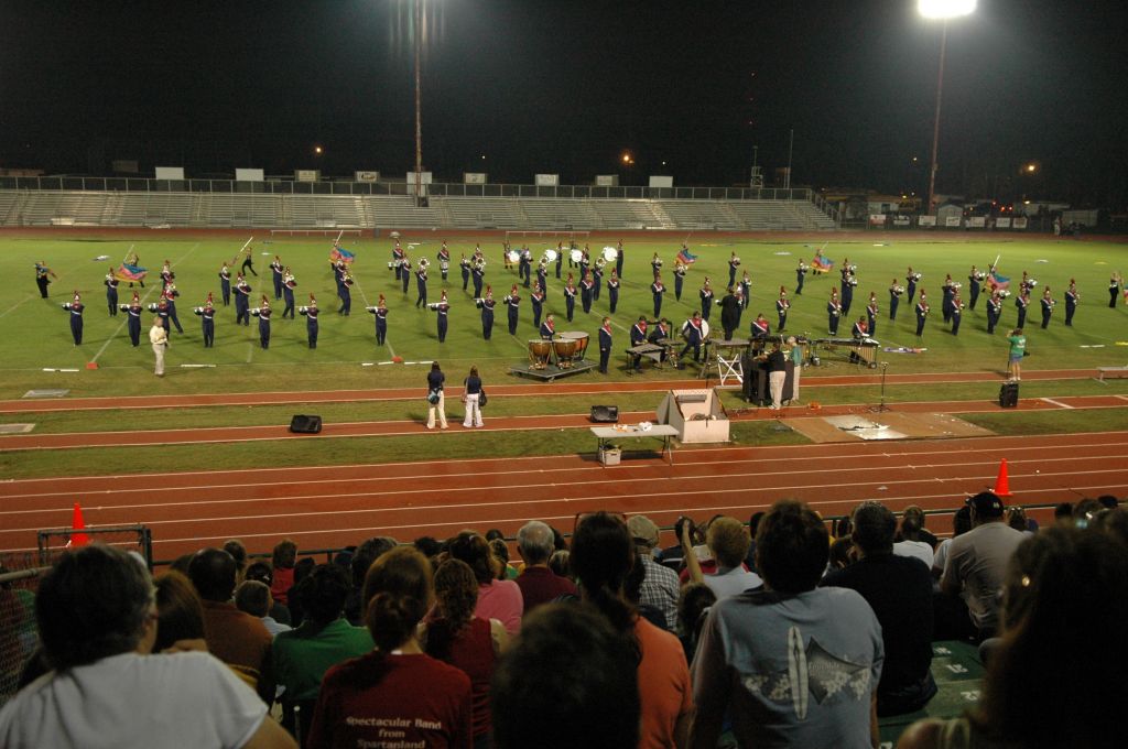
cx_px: 564
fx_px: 1080
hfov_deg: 55.2
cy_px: 374
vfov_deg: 38.3
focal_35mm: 34
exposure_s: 1/60
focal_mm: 23
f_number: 2.8
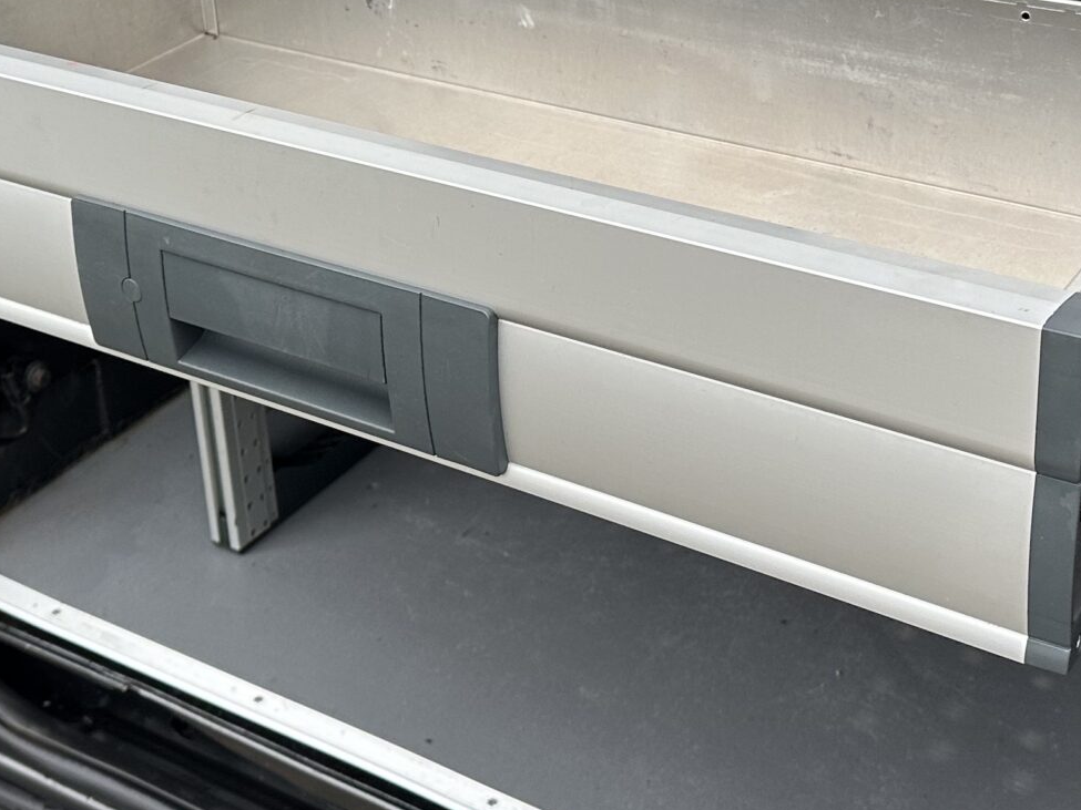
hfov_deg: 30.7
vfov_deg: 22.9
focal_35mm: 63
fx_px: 1967
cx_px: 486
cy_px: 151
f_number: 1.78
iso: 125
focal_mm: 6.86
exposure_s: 1/121
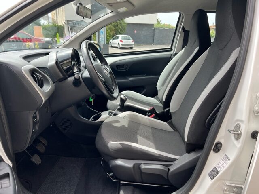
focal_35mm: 26
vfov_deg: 53.1
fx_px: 195
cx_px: 130
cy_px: 97
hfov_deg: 67.3
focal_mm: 5.7
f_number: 1.5
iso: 50
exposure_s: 1/567
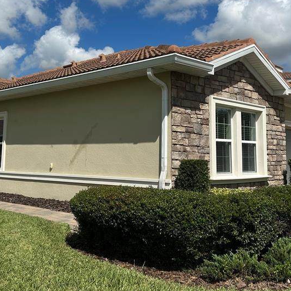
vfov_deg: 40.6
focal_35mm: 41
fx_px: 390
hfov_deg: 40.9
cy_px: 109
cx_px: 148
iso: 80
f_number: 1.78
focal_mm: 6.86
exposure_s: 1/7576
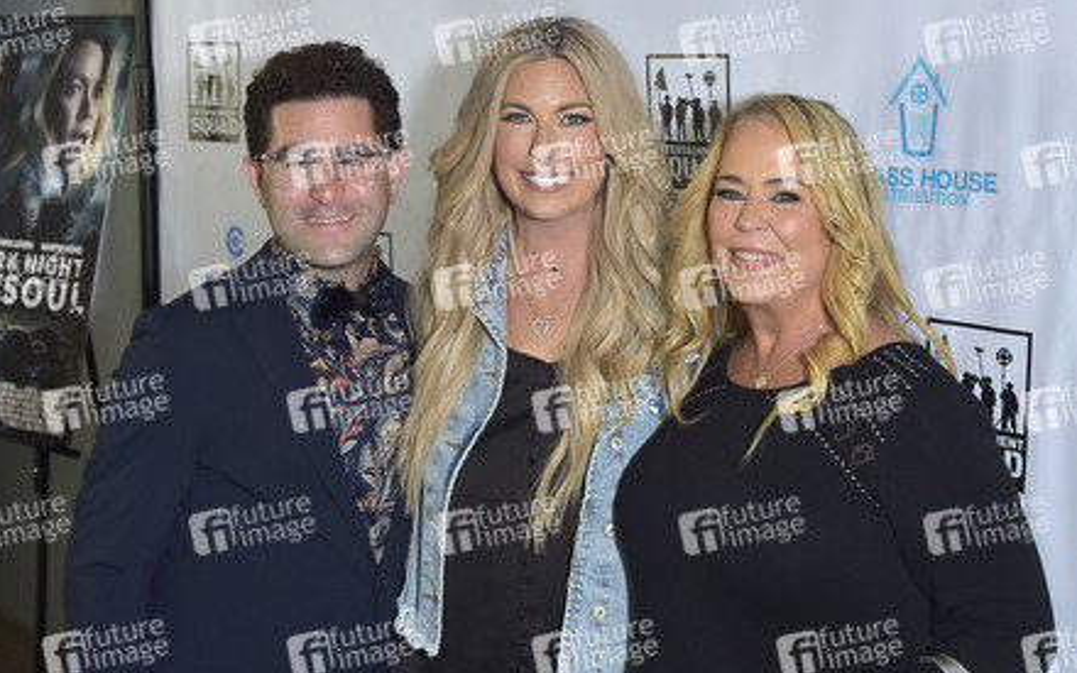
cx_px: 529
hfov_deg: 41.8
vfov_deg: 26.9
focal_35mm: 48
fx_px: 1409
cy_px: 343
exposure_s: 1/250
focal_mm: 46
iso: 1250
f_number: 6.3
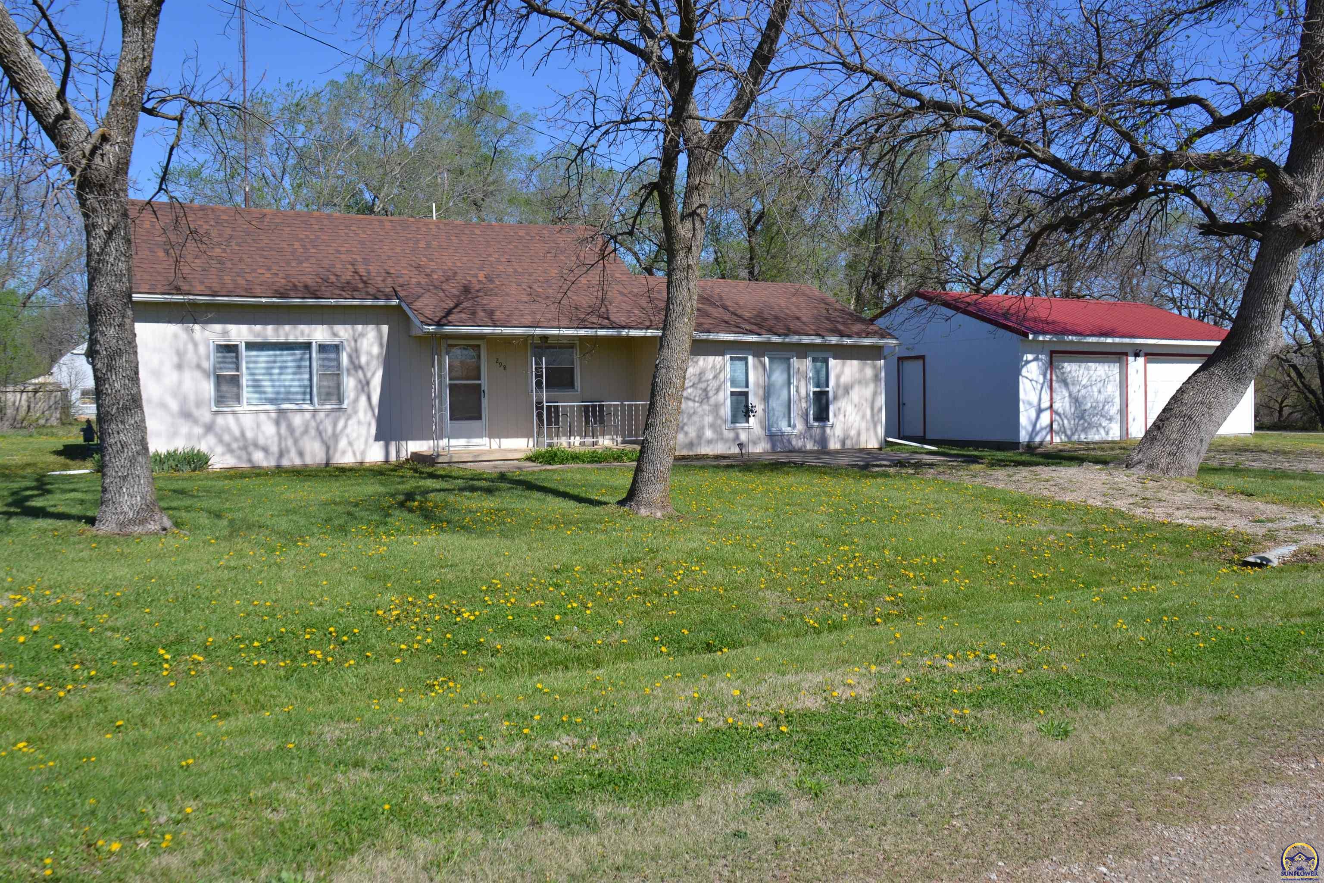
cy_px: 442
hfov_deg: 59.5
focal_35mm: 32
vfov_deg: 41.7
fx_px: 1158
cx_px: 662
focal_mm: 21
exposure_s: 1/250
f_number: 8
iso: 100
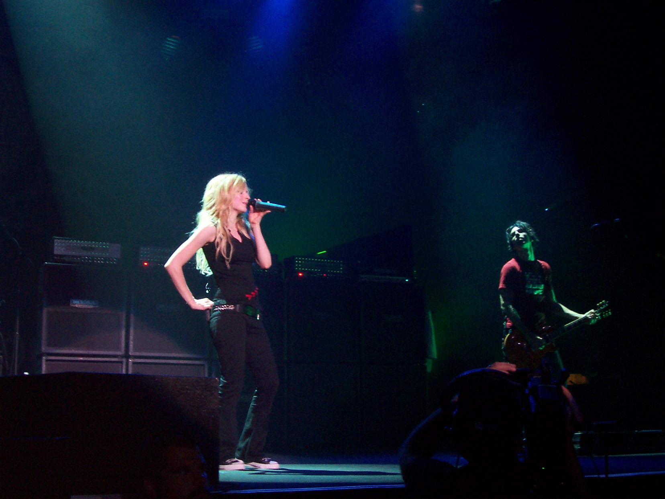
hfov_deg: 41.2
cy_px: 250
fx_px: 884
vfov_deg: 31.5
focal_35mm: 46
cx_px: 332
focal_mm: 7
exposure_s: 1/45
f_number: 3
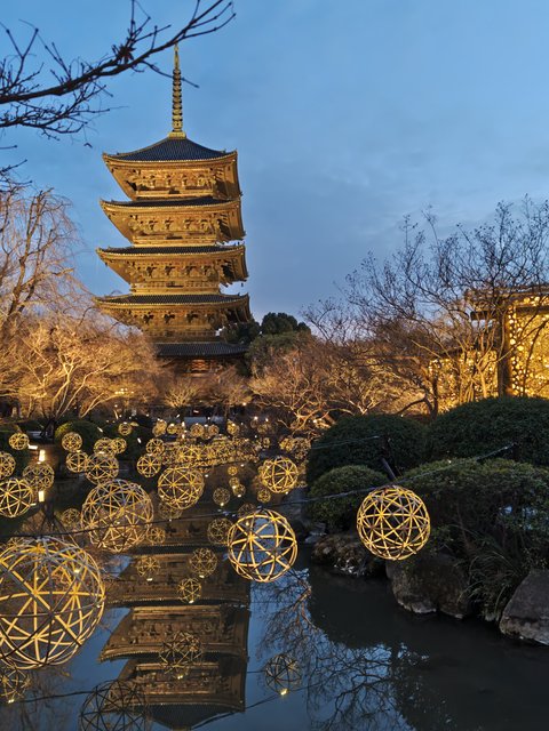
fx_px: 486
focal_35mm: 23
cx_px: 274
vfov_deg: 73.9
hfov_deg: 58.9
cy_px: 366
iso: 782
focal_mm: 5.56
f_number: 1.9
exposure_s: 1/60
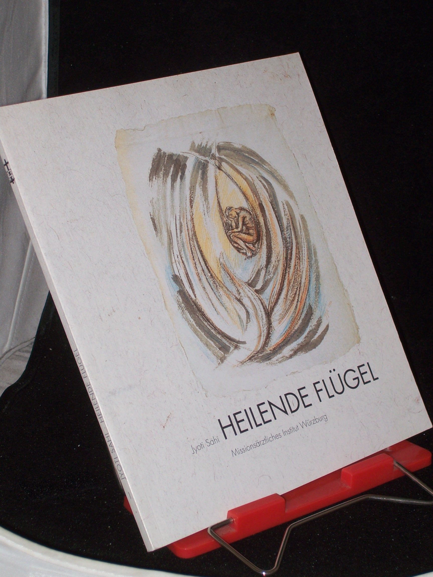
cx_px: 216
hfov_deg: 18.0
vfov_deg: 23.8
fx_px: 1368
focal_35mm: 82
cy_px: 288
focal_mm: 13.6
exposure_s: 1/80
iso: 80
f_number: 4
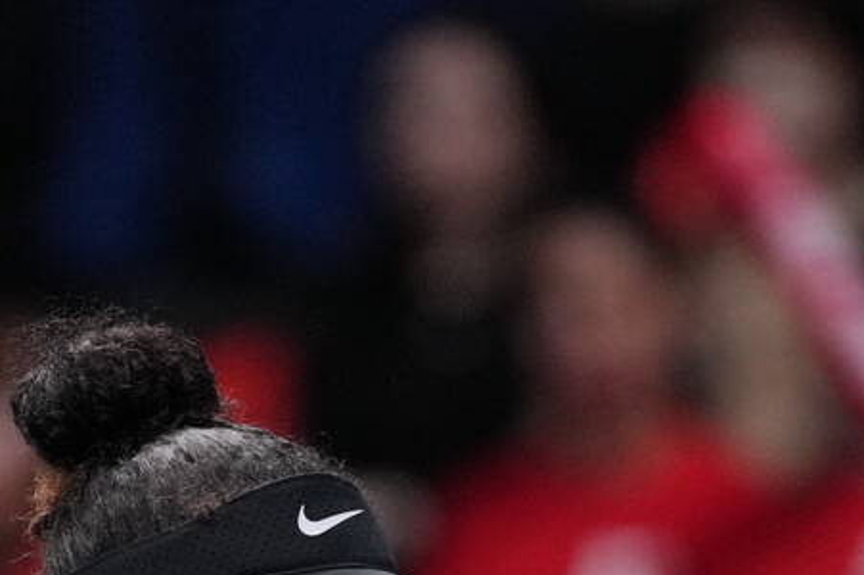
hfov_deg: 1.6
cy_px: 1211
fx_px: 30649
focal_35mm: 1278
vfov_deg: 1.1
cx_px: 61
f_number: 2.8
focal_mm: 300
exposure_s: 1/1250
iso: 2500
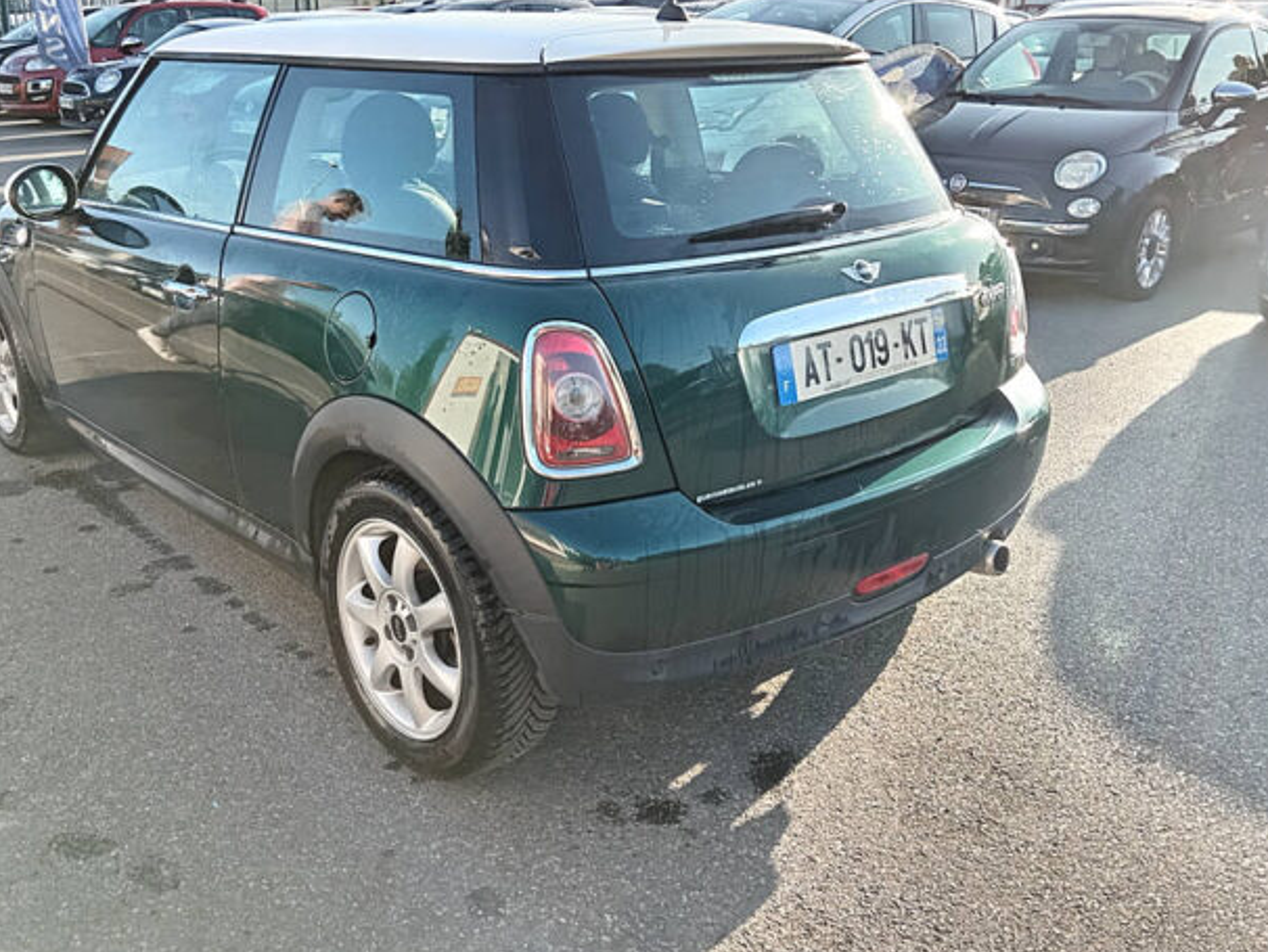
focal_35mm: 33
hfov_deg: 55.2
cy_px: 464
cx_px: 563
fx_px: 1209
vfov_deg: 43.0
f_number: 1.8
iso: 101
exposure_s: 1/109
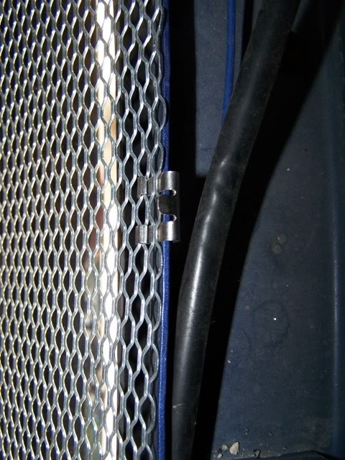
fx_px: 505
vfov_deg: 49.0
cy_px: 230
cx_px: 172
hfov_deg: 37.7
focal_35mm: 38
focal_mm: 6.3
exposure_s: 1/60
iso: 140
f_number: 2.8
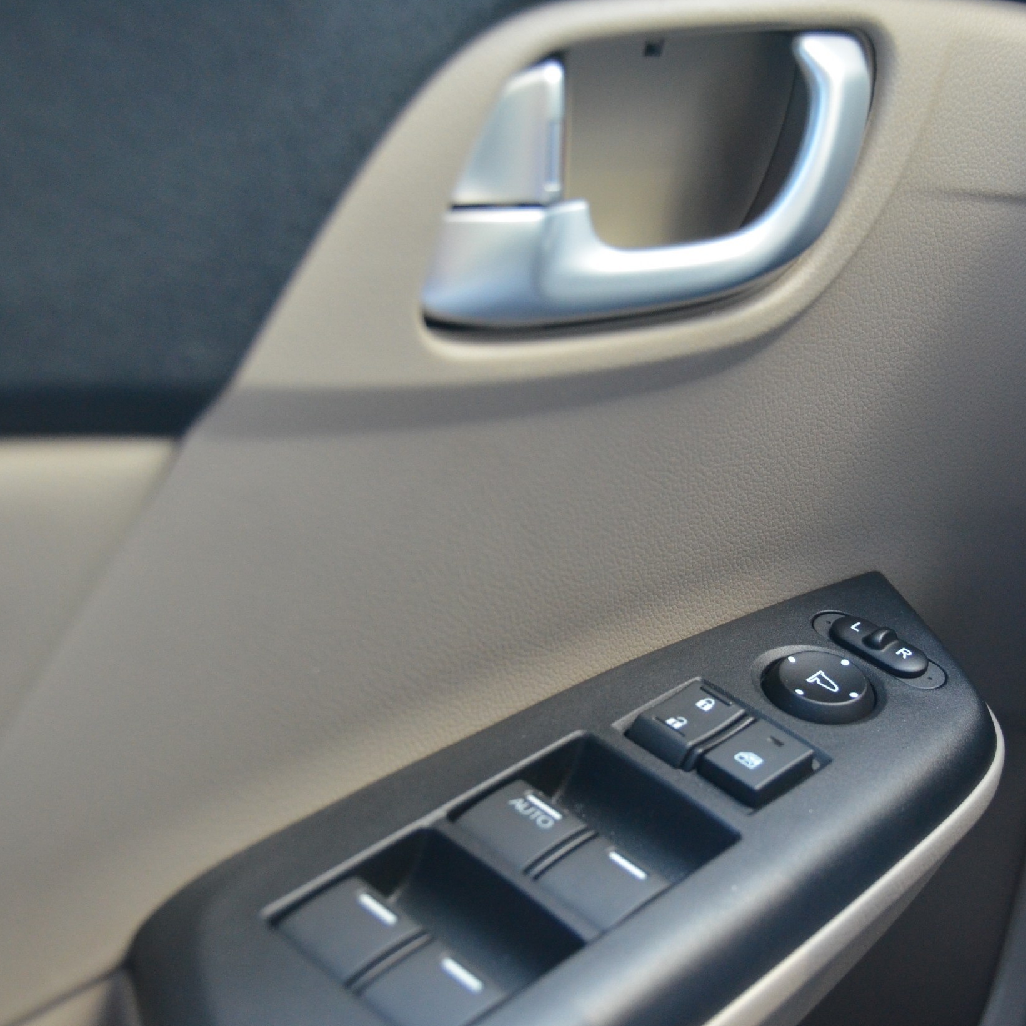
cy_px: 513
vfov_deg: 27.7
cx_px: 630
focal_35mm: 62
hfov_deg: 27.6
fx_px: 2079
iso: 1600
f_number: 4
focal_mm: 32
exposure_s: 1/100
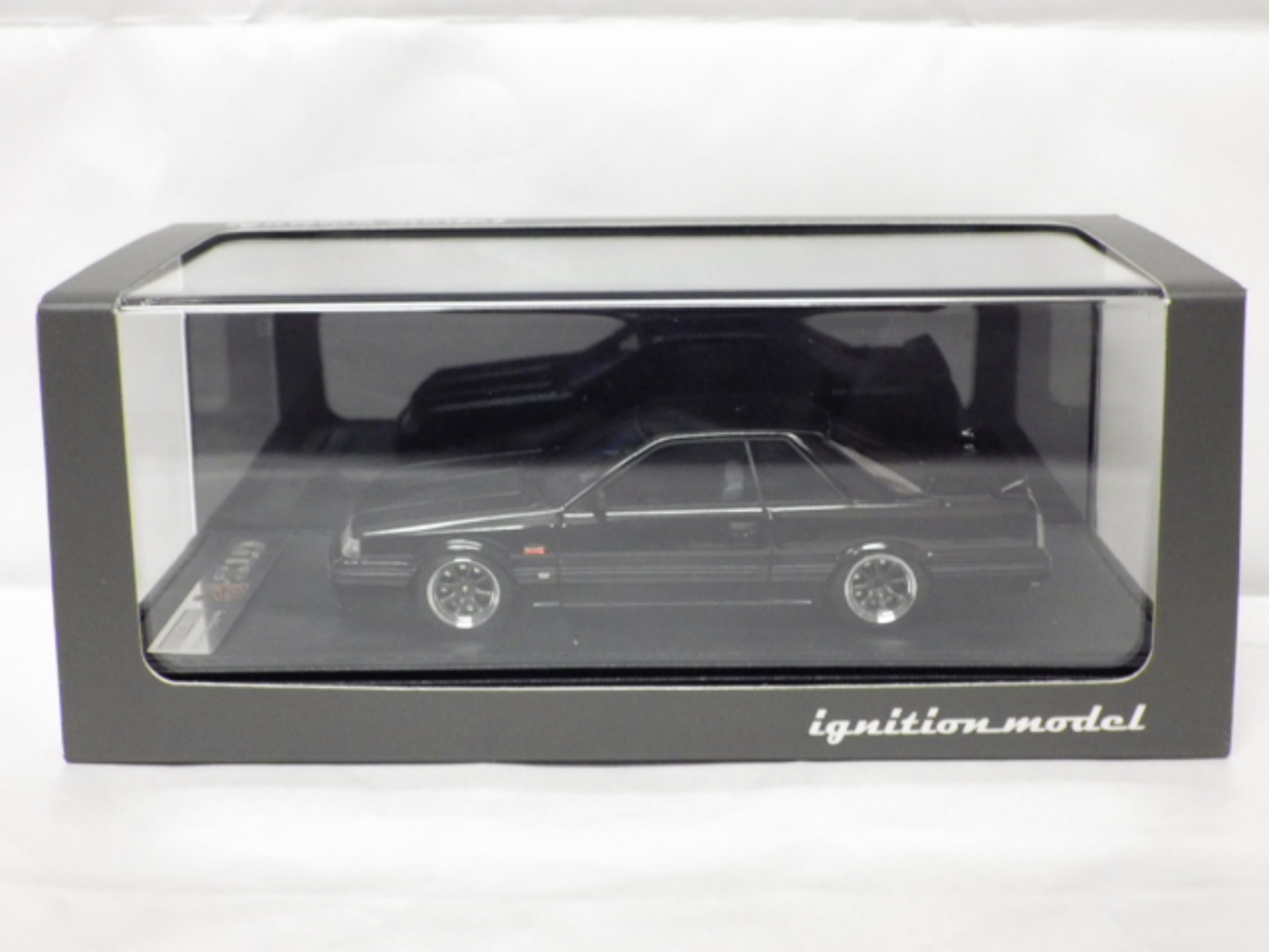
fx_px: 1833
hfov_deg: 38.2
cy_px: 476
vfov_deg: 29.1
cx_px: 634
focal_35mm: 50
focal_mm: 9
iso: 800
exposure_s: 1/25
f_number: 3.8
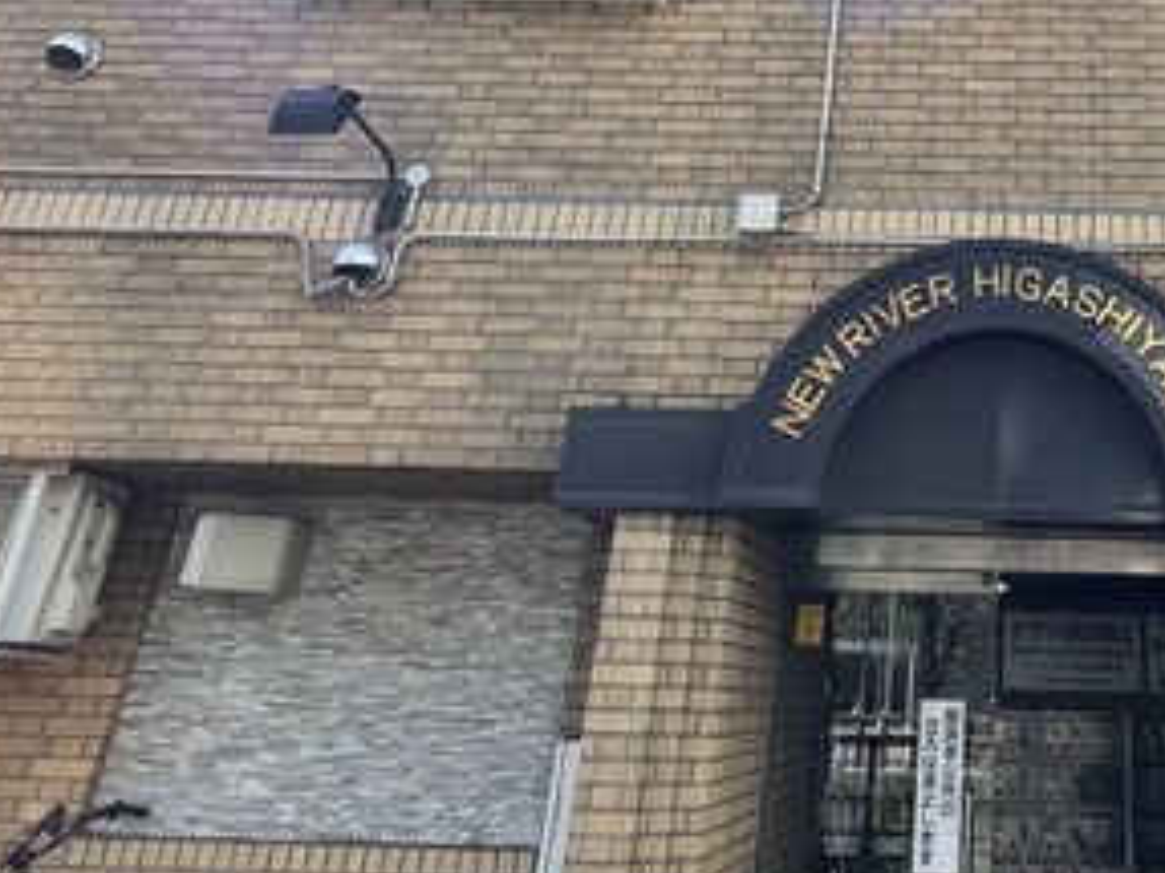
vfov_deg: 33.2
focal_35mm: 39
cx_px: 1015
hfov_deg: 44.3
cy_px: -28
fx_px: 1312
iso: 25
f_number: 2.4
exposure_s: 1/198
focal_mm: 1.55
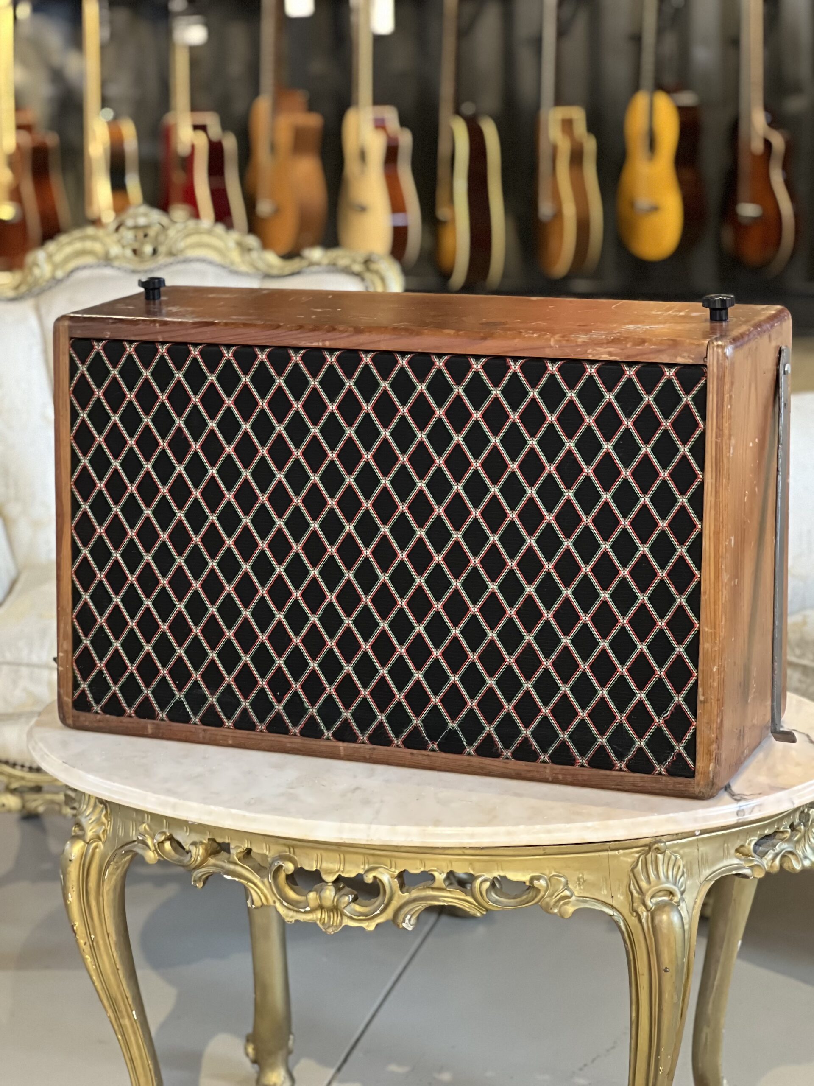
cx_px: 407
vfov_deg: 25.3
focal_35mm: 77
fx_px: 2414
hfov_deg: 19.1
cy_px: 543
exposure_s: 1/14
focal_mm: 9
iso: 1000
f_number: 2.8
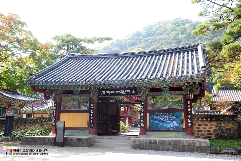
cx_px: 120
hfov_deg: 50.7
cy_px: 80
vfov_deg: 35.0
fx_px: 254
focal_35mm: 38
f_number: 22
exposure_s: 1/8
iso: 200
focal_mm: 38
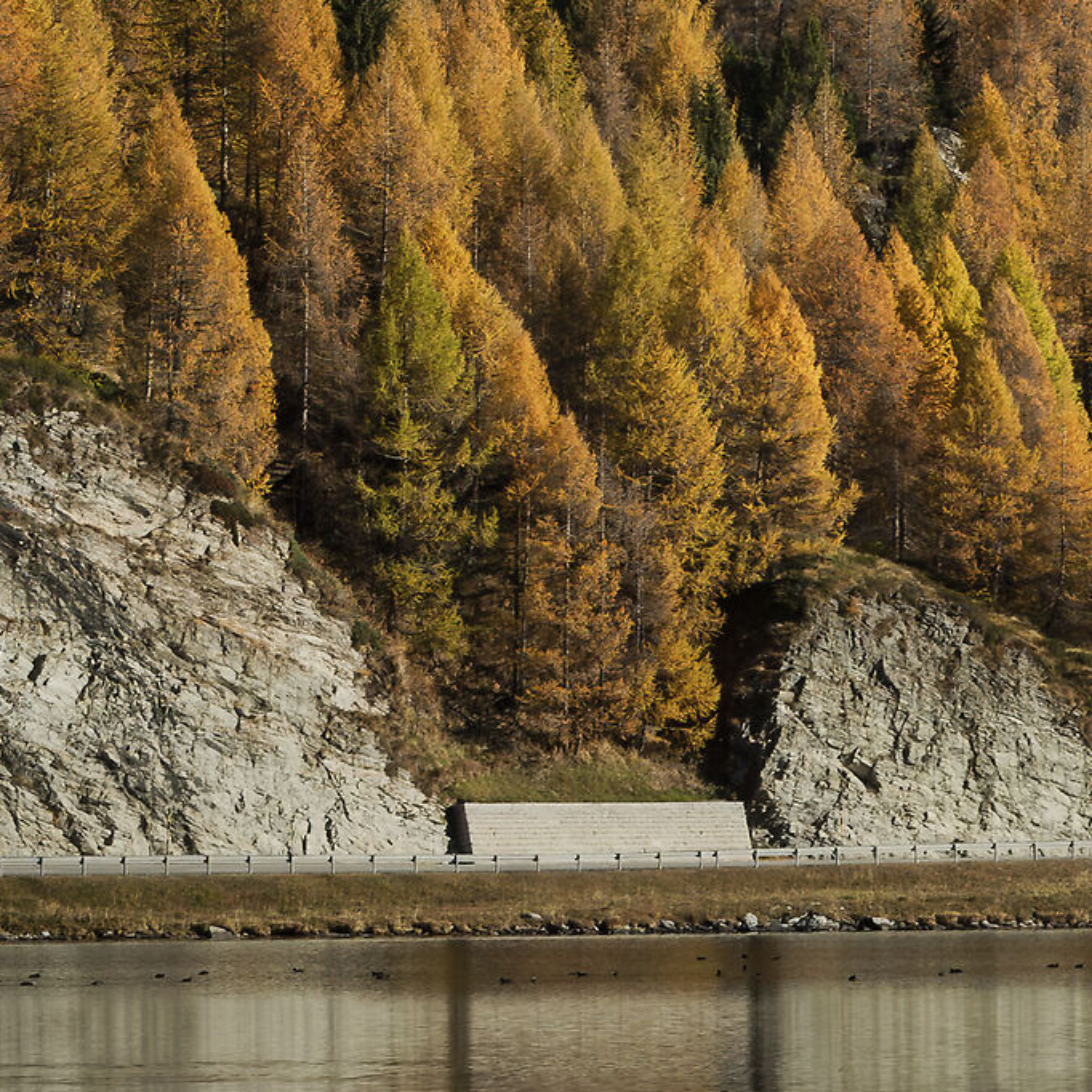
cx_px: 1194
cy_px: 845
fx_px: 9922
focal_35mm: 278
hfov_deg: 6.3
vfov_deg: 6.3
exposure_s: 1/320
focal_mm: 62
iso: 320
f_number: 13
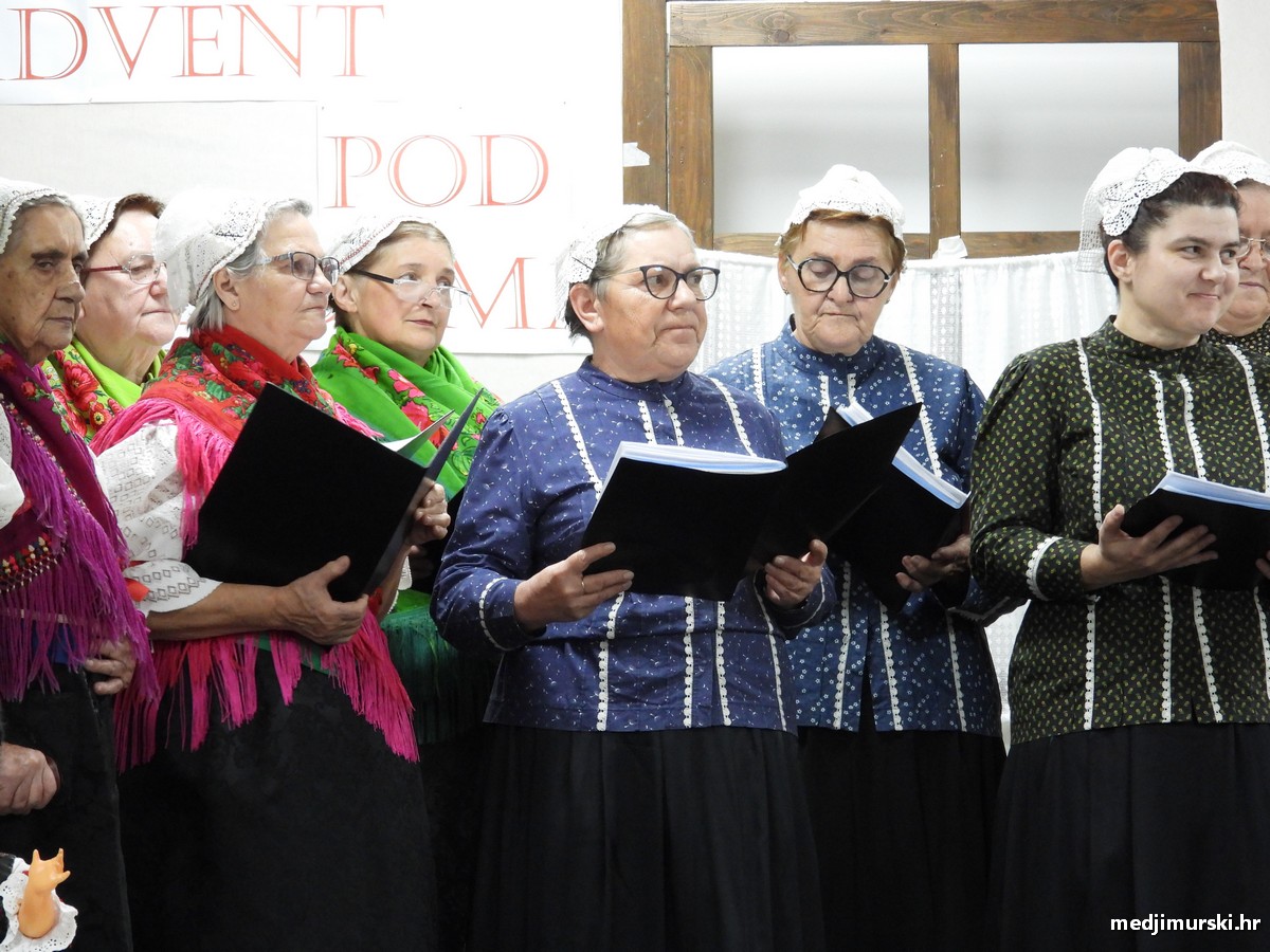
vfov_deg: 5.8
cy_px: 476
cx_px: 635
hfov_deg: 7.8
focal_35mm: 255
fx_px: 9356
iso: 800
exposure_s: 1/30
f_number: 4.5
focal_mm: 45.8
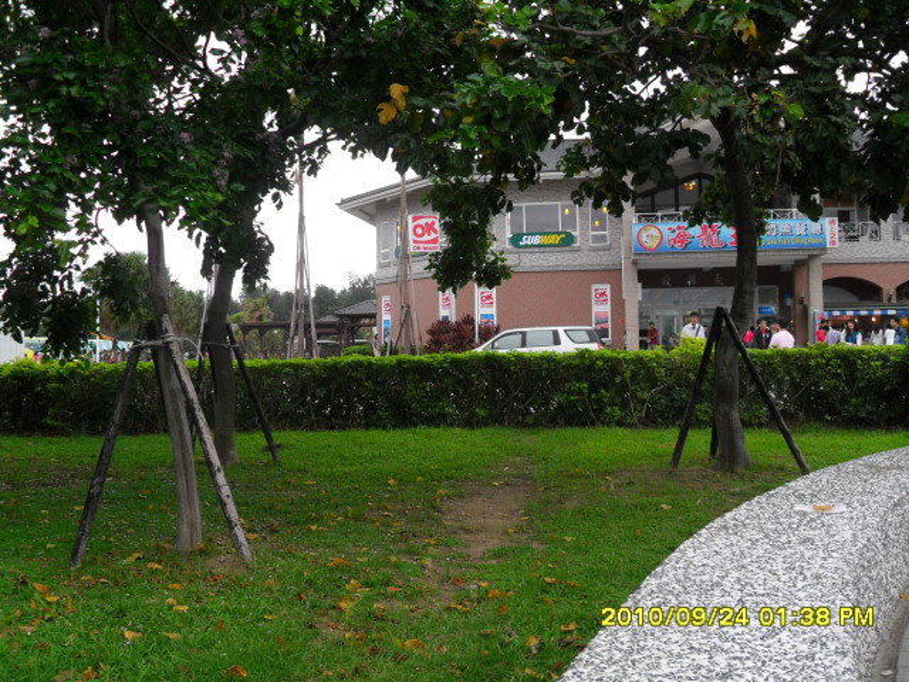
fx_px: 919
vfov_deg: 40.7
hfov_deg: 52.6
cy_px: 341
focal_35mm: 35
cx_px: 454
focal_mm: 6.2
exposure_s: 1/250
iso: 100
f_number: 2.8
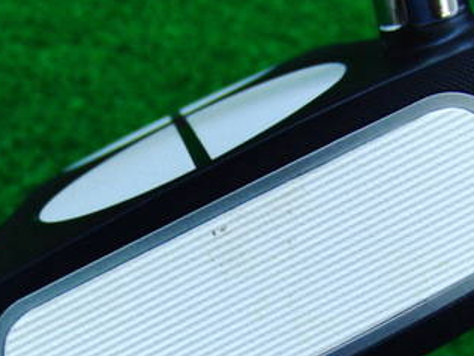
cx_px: 222
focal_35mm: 75
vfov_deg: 19.4
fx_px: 1027
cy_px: 297
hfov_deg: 26.0
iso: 400
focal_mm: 6.42
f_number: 3.6
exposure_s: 1/60
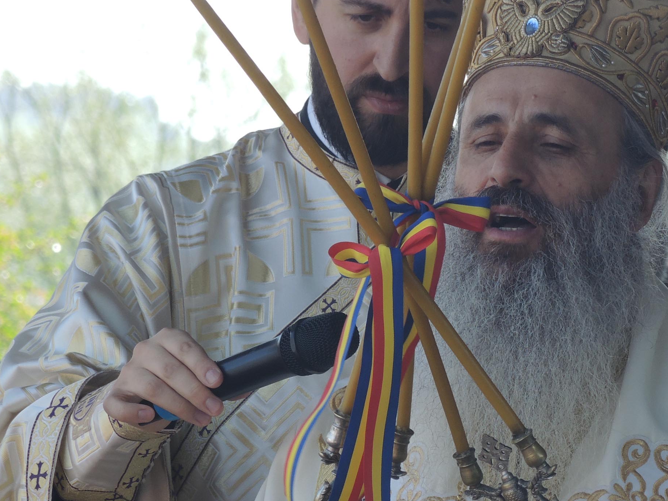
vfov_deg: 3.4
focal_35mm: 436
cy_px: 383
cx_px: 516
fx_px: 8413
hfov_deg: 4.5
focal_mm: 42.8
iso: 100
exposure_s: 1/200
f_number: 4
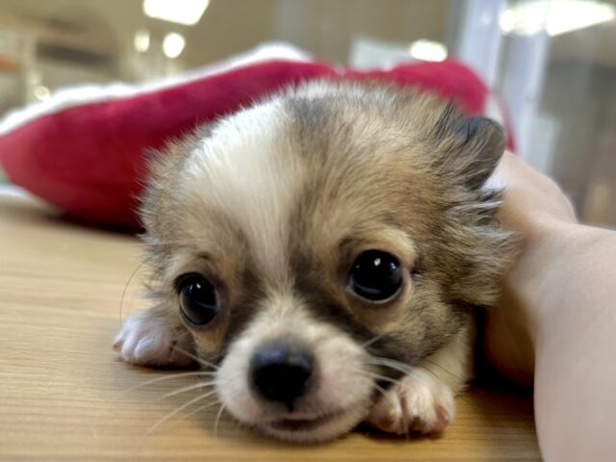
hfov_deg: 71.6
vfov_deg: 56.8
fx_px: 427
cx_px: 308
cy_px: 231
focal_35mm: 24
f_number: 1.78
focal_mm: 6.86
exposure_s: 1/161
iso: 64
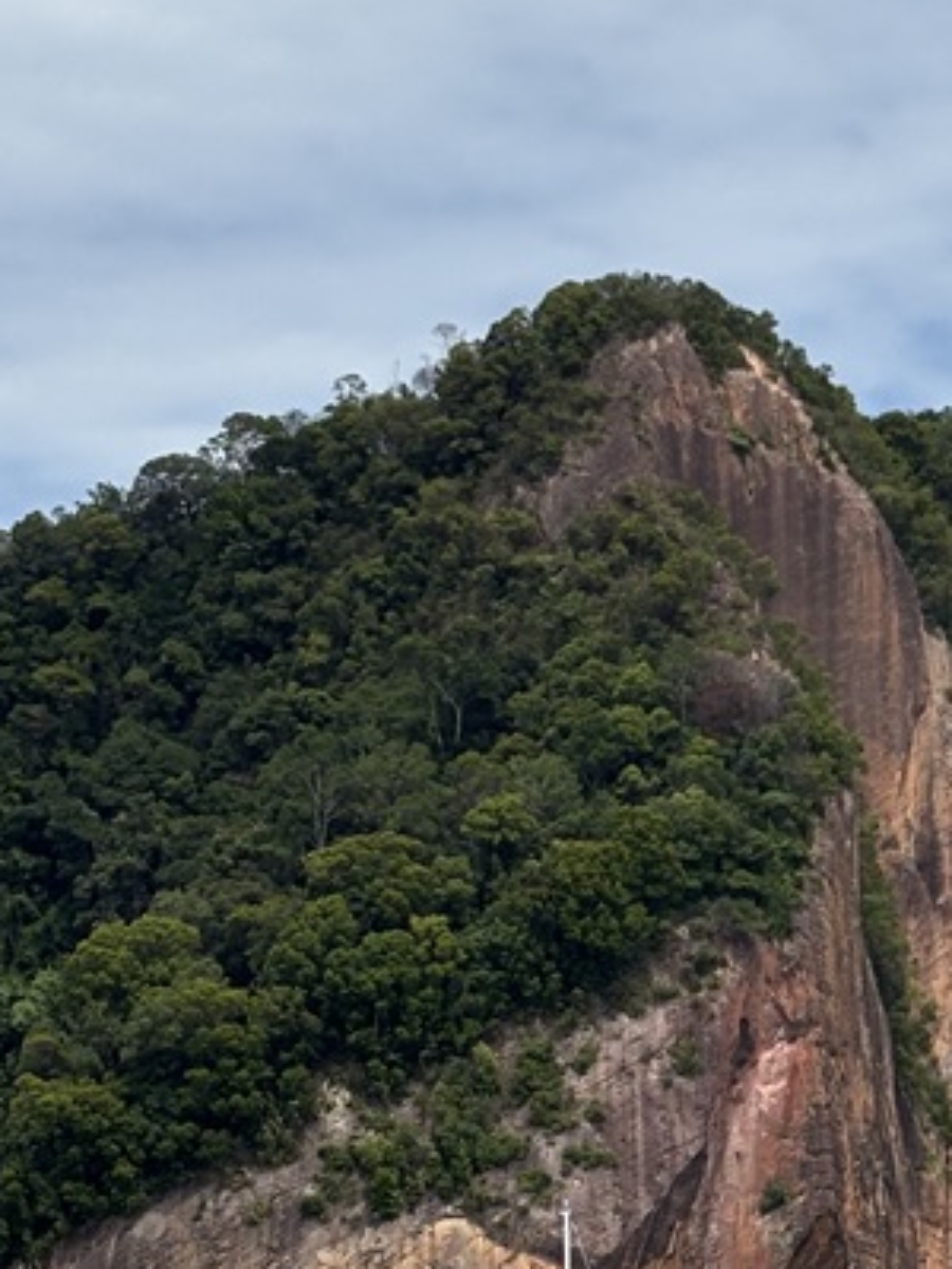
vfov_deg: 14.8
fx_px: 4877
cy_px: 898
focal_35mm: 133
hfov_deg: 11.0
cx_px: 1079
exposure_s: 1/4630
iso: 40
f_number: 1.6
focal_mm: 5.96
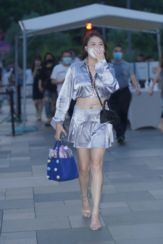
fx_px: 917
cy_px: 122
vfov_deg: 15.2
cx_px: 82
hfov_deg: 10.2
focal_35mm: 135
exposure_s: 1/200
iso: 800
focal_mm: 135
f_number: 4
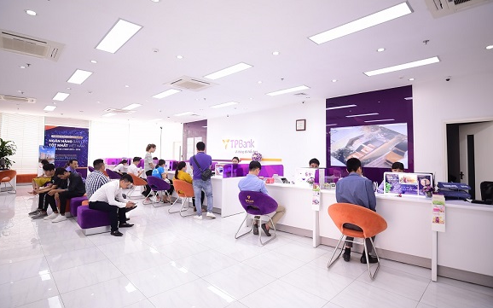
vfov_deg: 64.9
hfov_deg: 91.1
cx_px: 245
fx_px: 242
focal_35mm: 18
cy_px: 143
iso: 400
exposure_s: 1/80
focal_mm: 17
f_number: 2.8
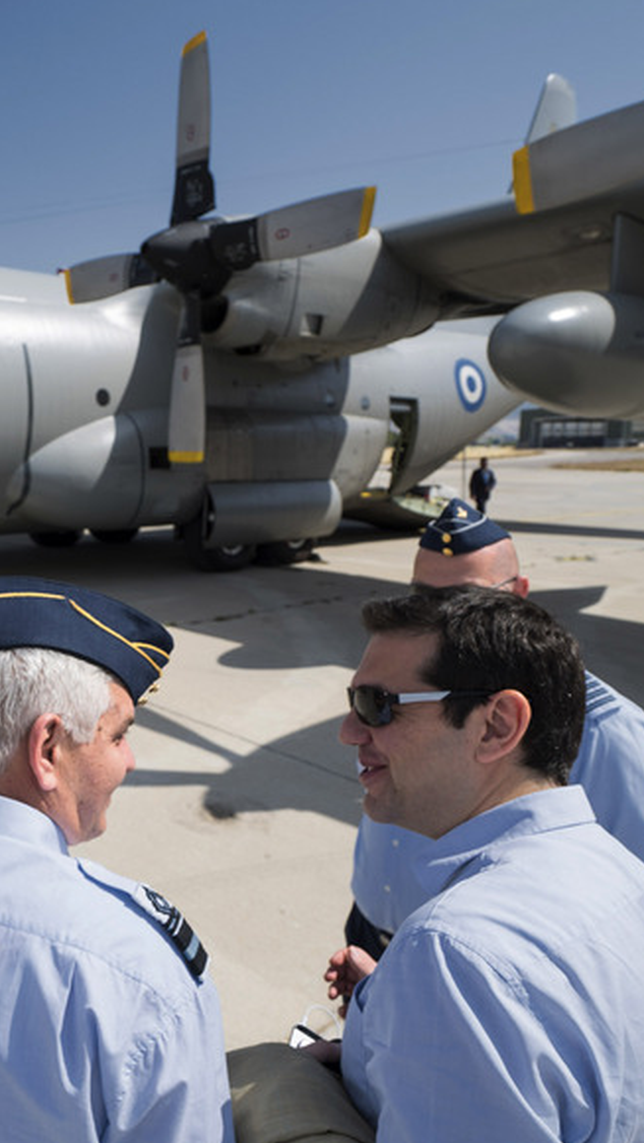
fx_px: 788
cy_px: 582
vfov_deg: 71.9
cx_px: 16
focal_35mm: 26
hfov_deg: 39.7
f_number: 5.6
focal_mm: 16
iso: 100
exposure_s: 1/640
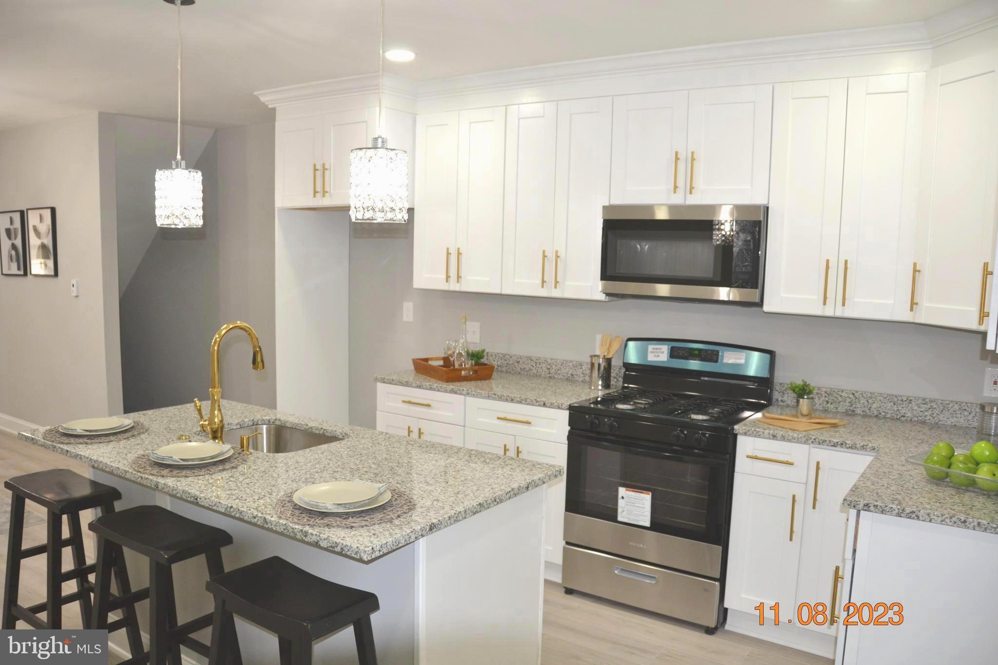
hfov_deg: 67.4
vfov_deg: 47.9
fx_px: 748
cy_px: 332
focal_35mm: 27
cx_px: 499
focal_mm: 18
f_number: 4
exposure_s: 1/100
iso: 400
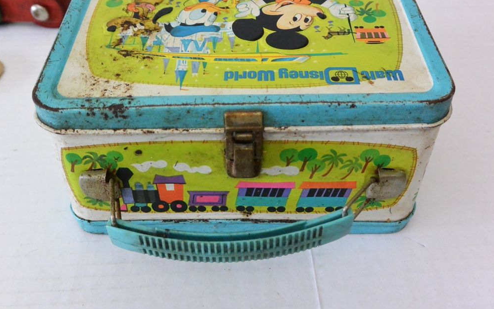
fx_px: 552
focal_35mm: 41
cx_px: 247
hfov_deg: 48.2
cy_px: 158
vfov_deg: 31.3
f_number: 4.2
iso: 2000
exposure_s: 1/30
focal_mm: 15.1
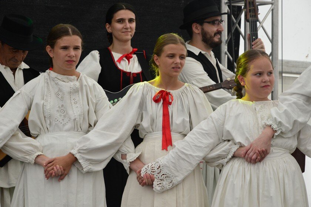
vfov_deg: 6.5
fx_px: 1814
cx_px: 156
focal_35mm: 210
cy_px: 104
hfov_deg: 9.8
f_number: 13
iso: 4000
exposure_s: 1/640
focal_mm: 210
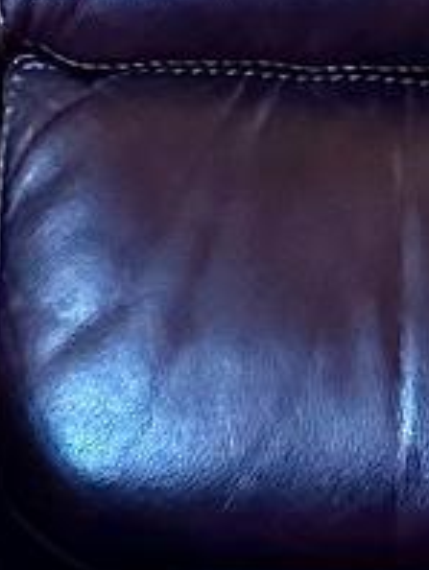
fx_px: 3067
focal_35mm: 186
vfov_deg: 10.2
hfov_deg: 8.0
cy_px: -340
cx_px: 305
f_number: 1.78
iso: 640
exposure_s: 1/60
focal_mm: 6.86
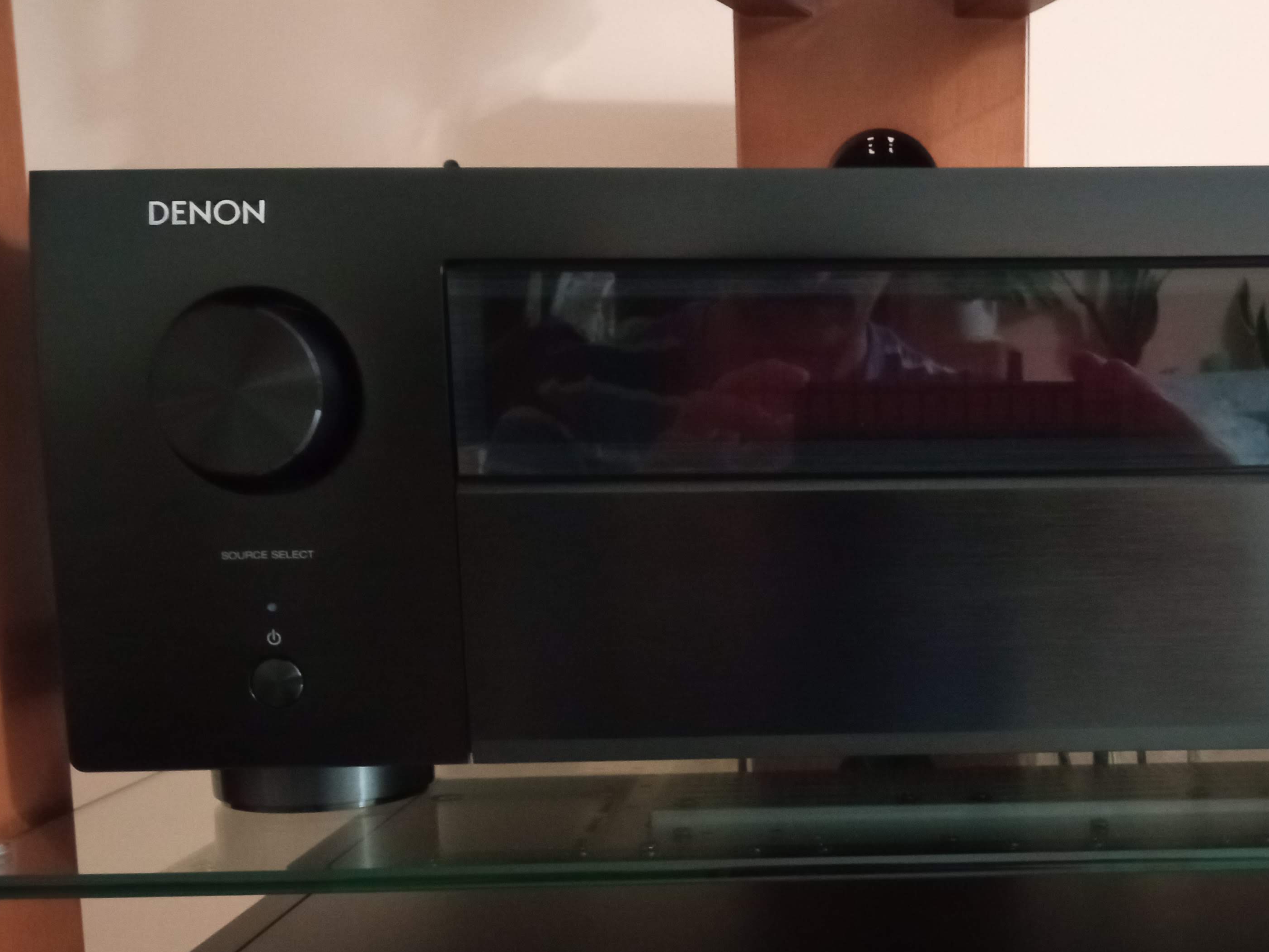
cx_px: 926
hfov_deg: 45.4
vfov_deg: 35.3
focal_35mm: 40
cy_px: 687
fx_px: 1466
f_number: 2.2
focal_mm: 3.79
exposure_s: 1/14.3
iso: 3997
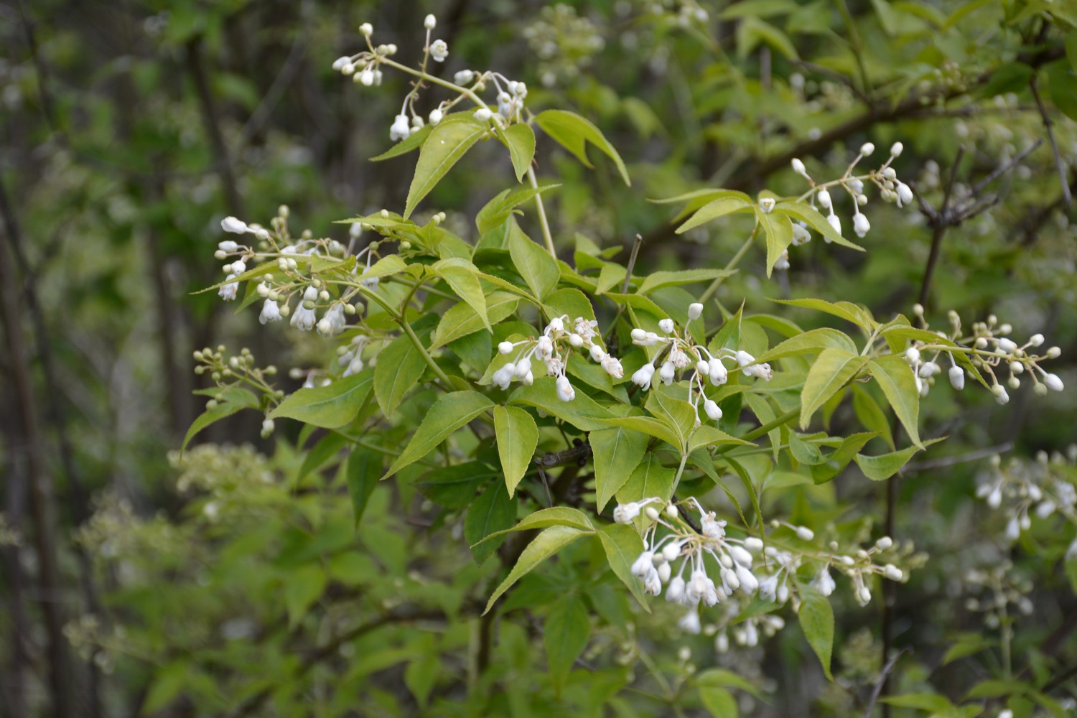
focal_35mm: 90
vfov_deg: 15.2
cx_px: 538
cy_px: 359
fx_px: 2692
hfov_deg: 22.6
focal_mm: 60
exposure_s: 1/160
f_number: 6.3
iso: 200
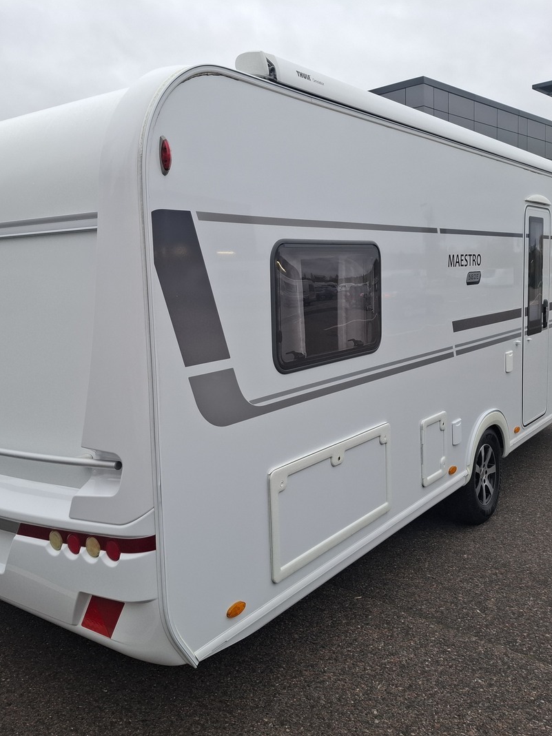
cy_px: 365
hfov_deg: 45.4
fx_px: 659
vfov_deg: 58.4
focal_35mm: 31
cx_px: 253
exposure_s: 1/117
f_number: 1.8
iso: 50
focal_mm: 5.54
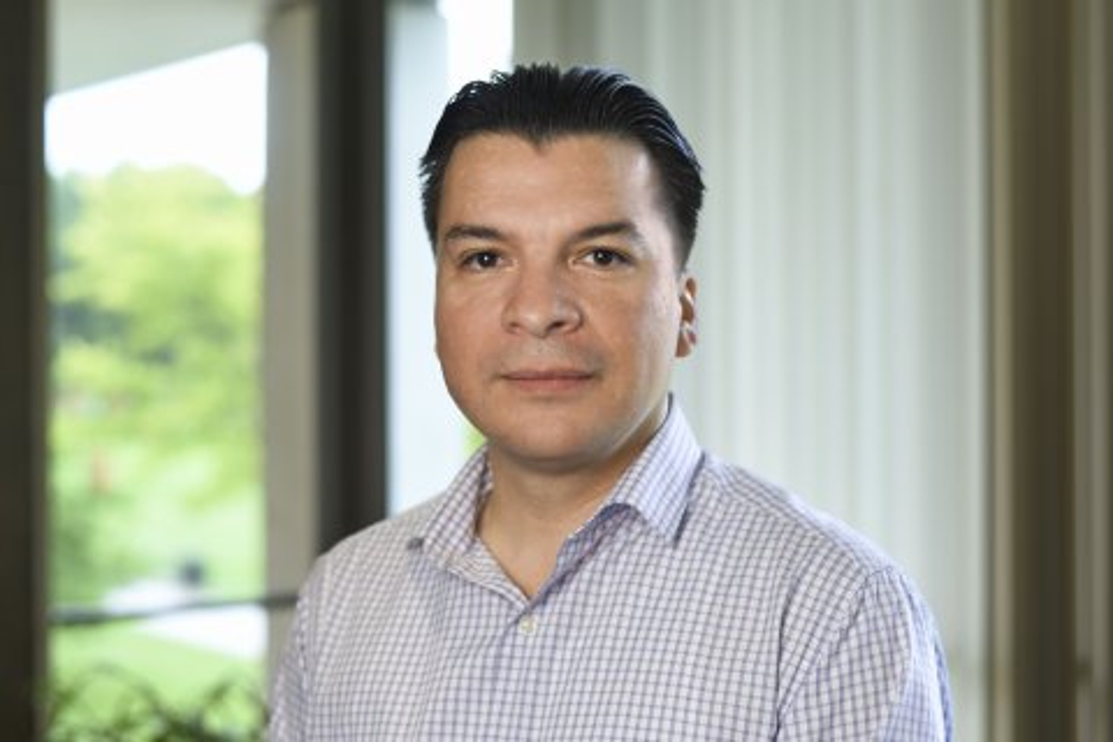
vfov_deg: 27.0
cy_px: 371
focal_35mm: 50
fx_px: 1546
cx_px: 556
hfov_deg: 39.6
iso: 250
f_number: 2.8
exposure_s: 1/100
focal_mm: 50
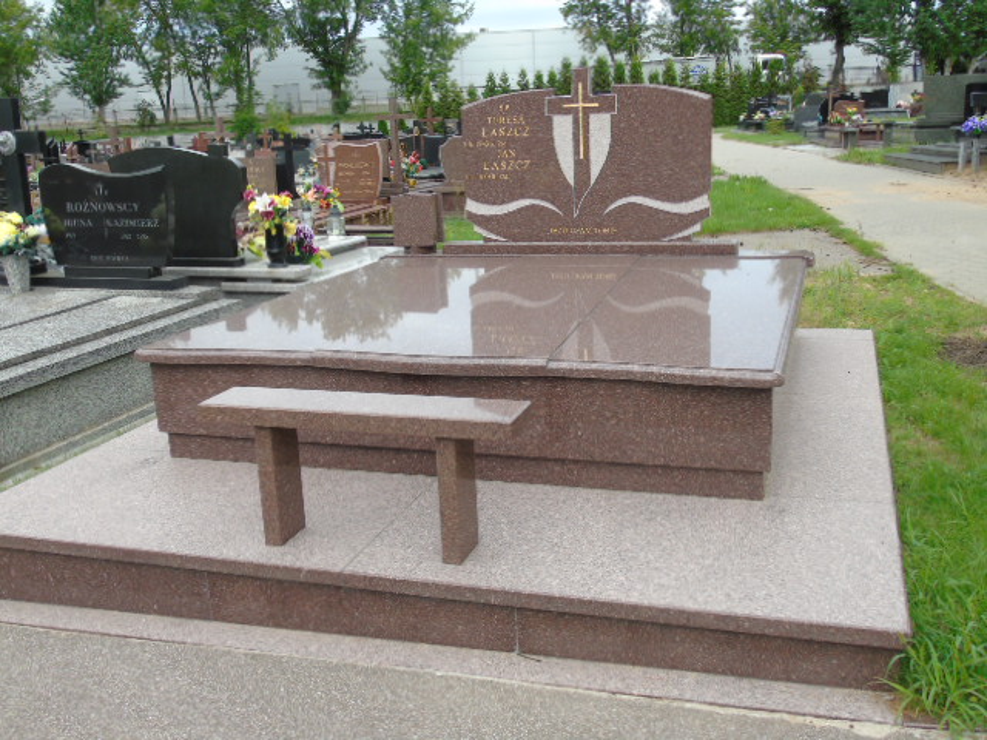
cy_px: 370
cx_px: 494
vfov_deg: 41.8
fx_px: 969
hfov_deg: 54.0
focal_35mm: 34
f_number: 3.8
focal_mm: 6.1
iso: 80
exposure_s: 1/400
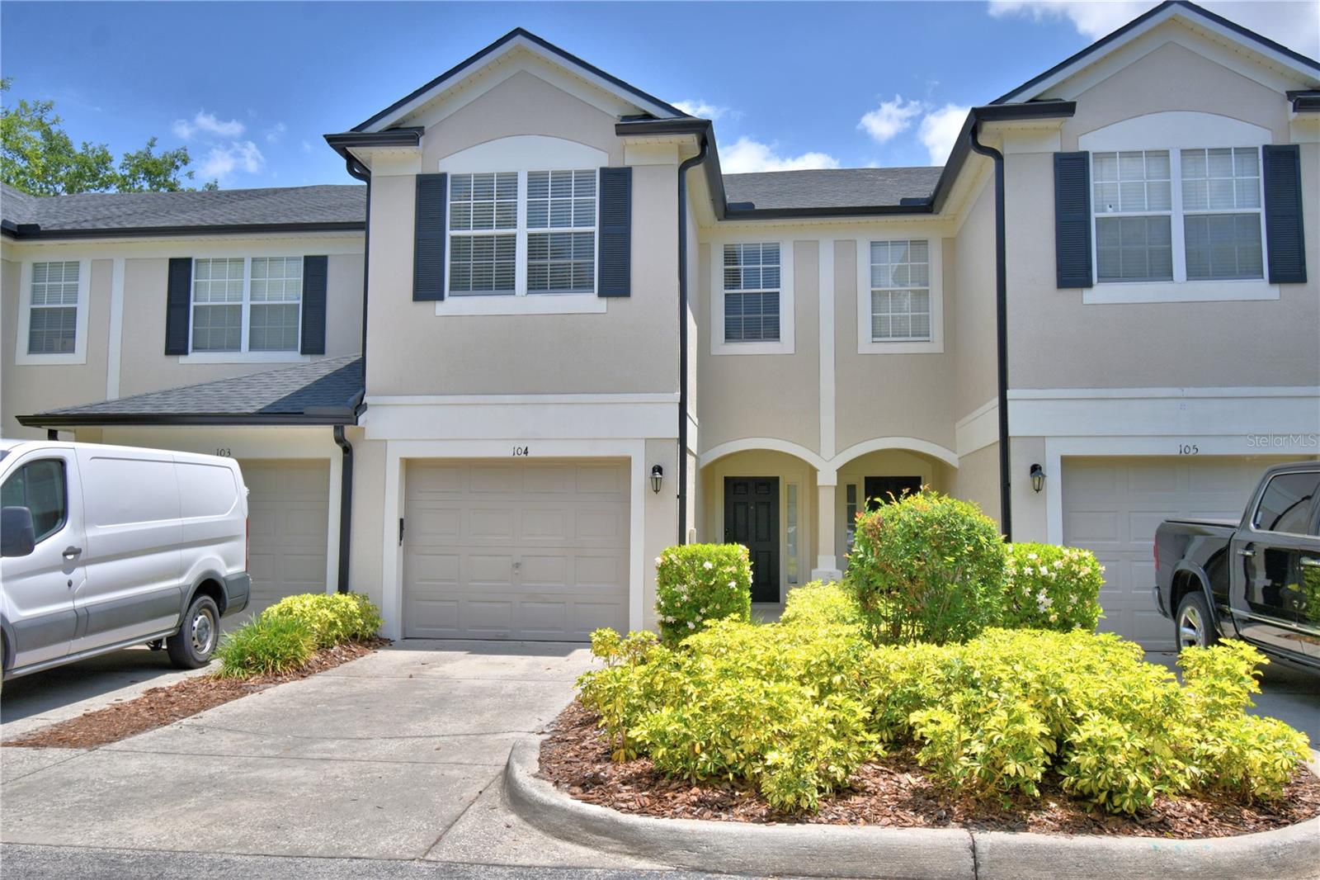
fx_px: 1100
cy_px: 440
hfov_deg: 61.9
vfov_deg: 43.6
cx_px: 660
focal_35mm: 30
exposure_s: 1/640
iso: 100
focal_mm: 20
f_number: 5.6
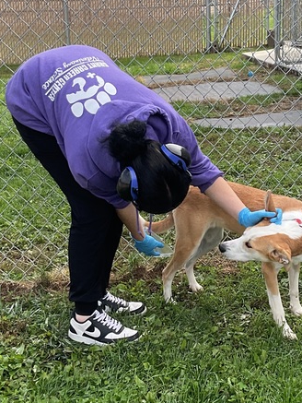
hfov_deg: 21.6
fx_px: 791
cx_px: 193
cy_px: 185
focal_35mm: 68
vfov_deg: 28.5
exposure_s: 1/529
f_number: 1.8
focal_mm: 3
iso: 16
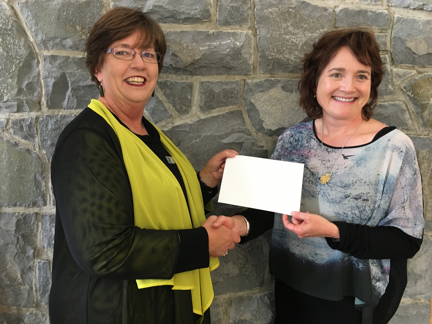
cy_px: 162
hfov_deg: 61.7
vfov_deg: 48.2
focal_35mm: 29
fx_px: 362
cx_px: 216
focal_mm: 4.15
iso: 160
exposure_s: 1/33
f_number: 2.2
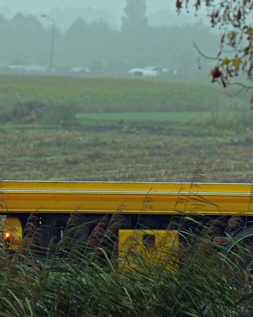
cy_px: 21
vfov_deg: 4.5
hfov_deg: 3.6
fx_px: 3977
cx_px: -7
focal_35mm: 425
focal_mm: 150
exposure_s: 1/160
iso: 400
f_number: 4
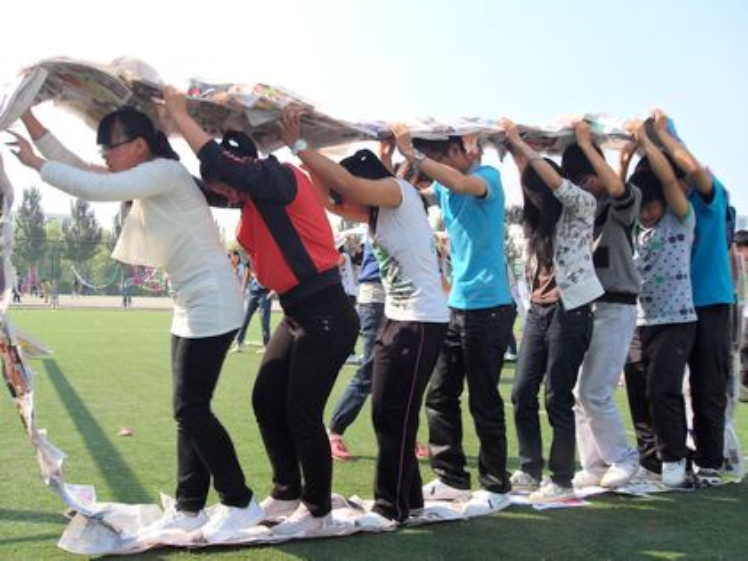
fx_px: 756
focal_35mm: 35
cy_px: 280
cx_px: 374
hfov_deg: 52.6
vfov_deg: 40.7
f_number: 8.2
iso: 80
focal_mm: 6.3
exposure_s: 1/90
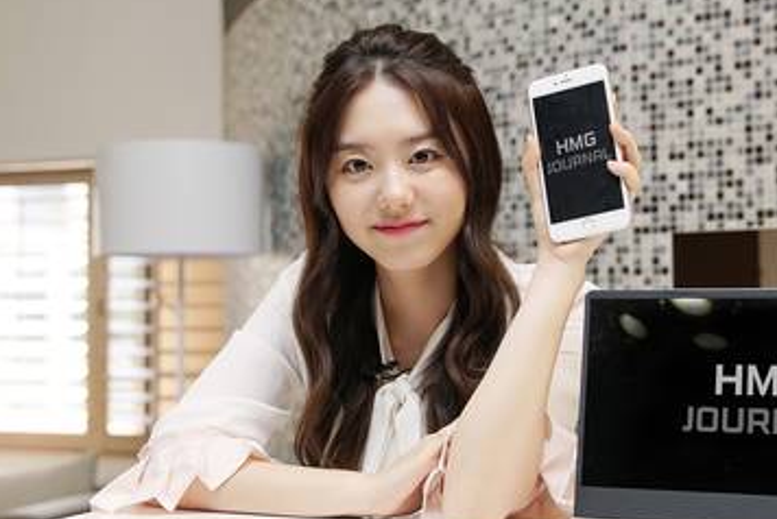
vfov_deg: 12.0
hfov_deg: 17.9
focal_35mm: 114
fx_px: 2462
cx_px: 415
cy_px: 232
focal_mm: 70
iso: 400
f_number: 4
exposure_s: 1/250
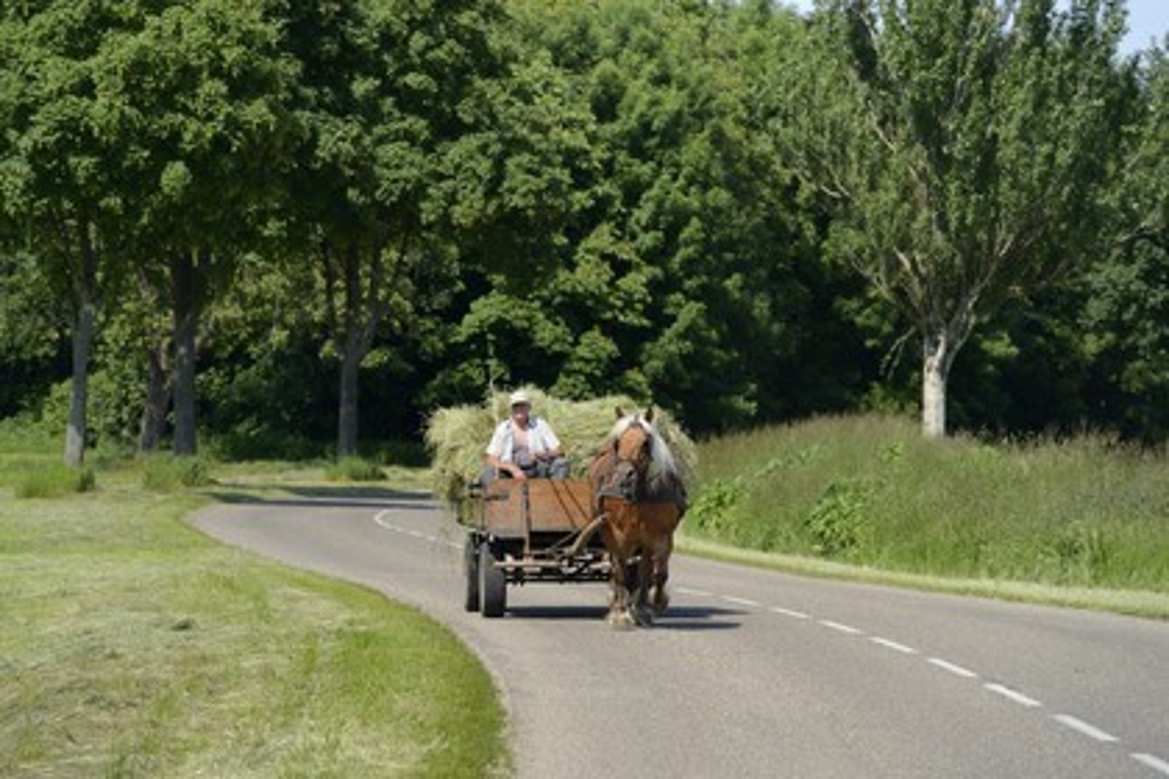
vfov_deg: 6.9
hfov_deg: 10.3
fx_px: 6494
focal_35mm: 200
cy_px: 390
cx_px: 584
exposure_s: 1/400
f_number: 8
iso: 200
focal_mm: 200
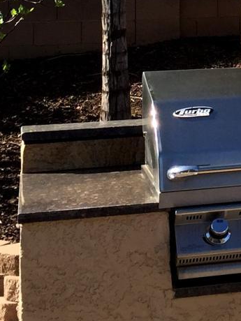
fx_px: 1170
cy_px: -93
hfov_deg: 11.0
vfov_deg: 15.0
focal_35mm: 126
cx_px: 421
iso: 32
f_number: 2.2
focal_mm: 4.15
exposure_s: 1/1130
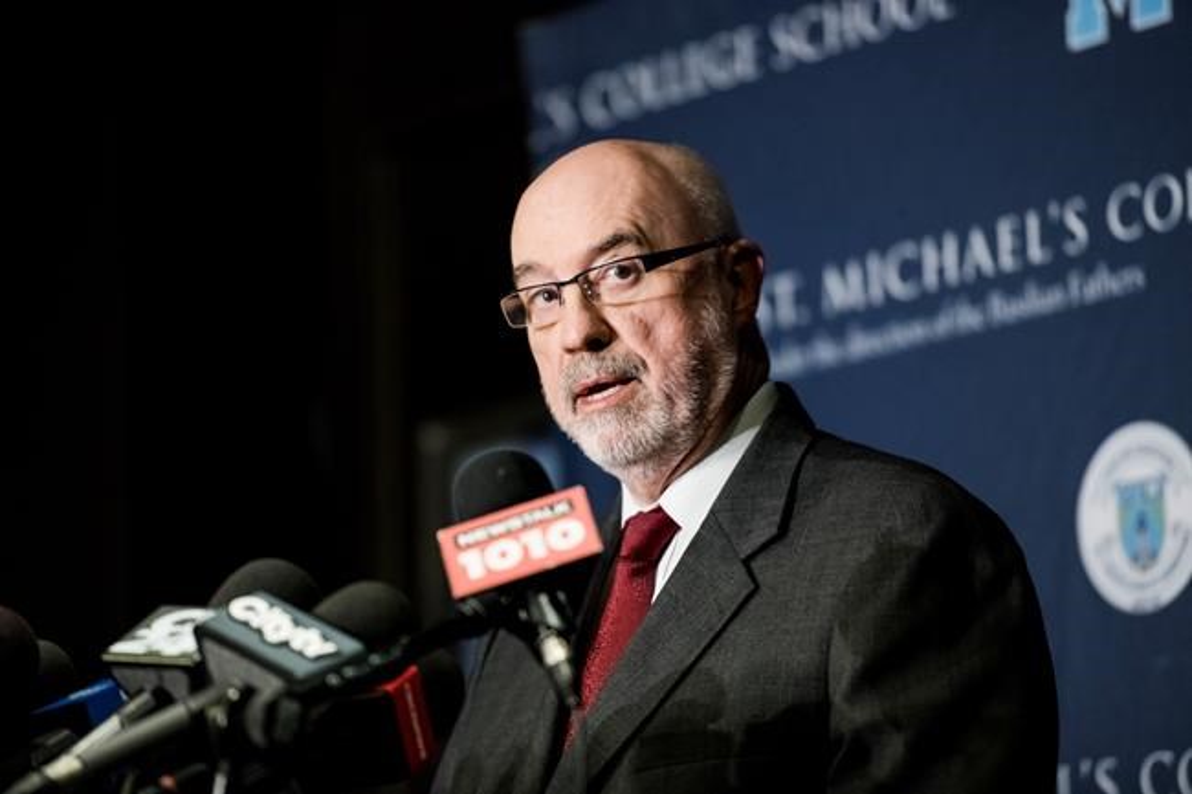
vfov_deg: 6.9
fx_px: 6620
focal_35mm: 200
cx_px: 596
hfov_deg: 10.3
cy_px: 397
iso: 6400
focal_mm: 200
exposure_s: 1/200
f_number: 2.8
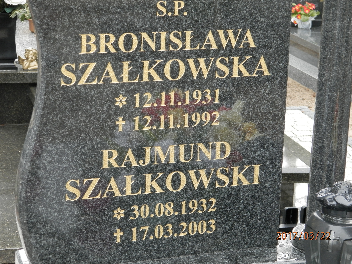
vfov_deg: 14.0
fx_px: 1078
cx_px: 176
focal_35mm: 106
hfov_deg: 18.5
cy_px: 132
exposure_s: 1/100
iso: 200
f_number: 4.5
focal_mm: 19
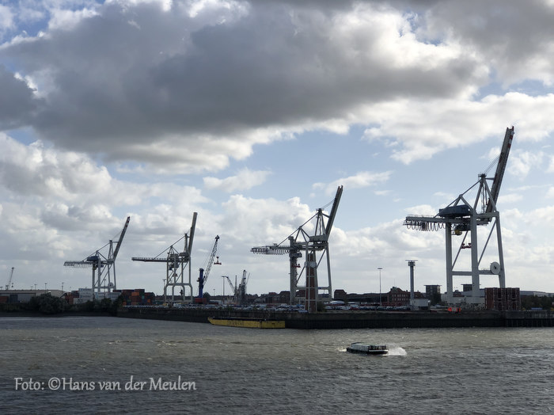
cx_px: 277
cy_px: 208
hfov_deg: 33.8
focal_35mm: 57
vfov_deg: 25.6
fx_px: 912
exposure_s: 1/1656
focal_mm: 6.6
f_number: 2.8
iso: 20
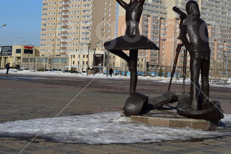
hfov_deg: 25.3
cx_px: 141
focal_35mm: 80
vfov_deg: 16.9
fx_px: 513
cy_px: 31
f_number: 8
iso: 100
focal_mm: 32
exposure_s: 1/640
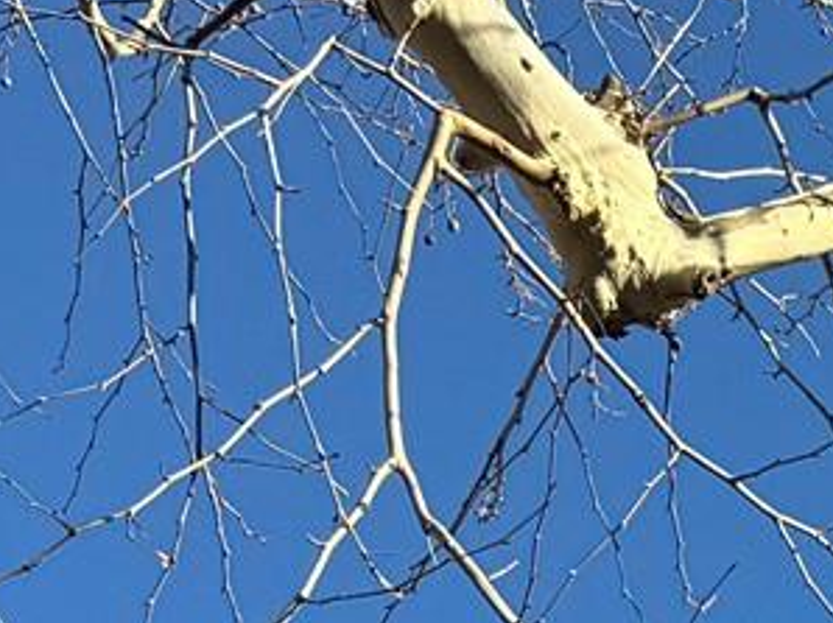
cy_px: 2017
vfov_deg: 7.6
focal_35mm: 165
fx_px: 3967
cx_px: 735
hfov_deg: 11.9
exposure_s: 1/2174
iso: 80
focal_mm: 6.76
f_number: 1.78
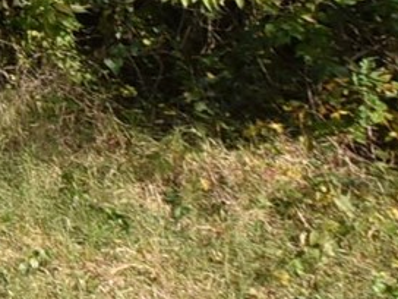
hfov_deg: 8.6
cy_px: -454
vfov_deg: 10.7
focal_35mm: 115
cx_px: -1132
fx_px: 1322
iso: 100
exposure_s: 1/200
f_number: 7.1
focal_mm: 10
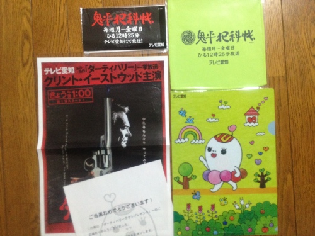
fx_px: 318
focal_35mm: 35
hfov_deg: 52.6
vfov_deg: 40.7
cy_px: 118
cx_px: 158
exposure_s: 1/20
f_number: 2.4
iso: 320
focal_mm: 4.28
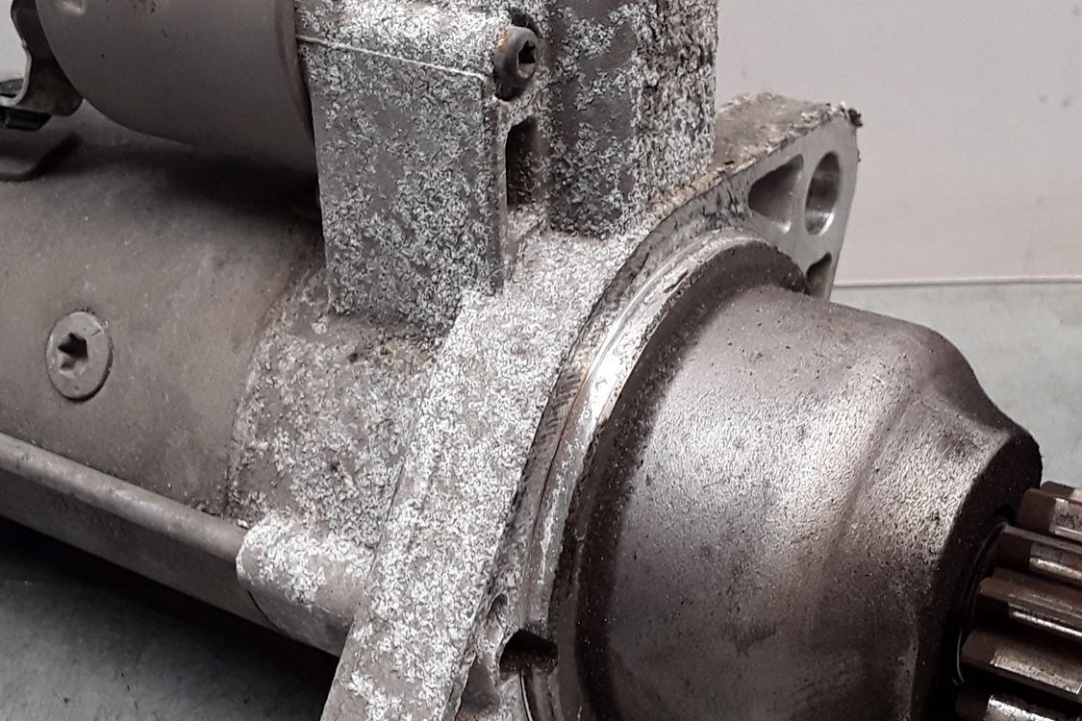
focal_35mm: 53
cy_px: 401
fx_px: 1593
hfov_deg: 37.5
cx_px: 486
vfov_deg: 25.5
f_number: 1.9
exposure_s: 1/50
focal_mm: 2.91
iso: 40
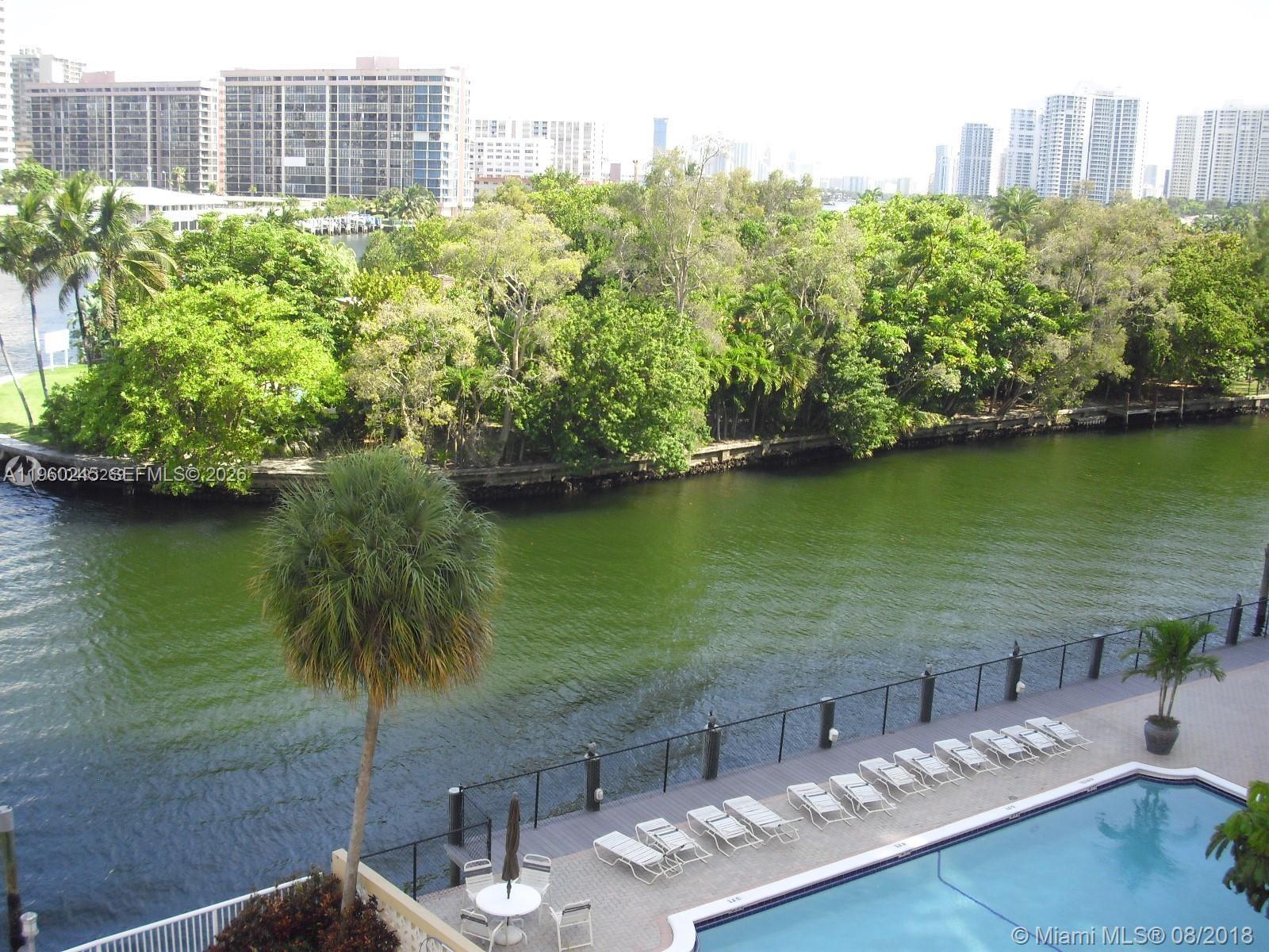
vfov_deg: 37.7
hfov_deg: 49.0
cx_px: 634
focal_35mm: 38
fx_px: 1393
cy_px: 476
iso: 100
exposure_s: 1/400
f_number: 2.8
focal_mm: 6.2
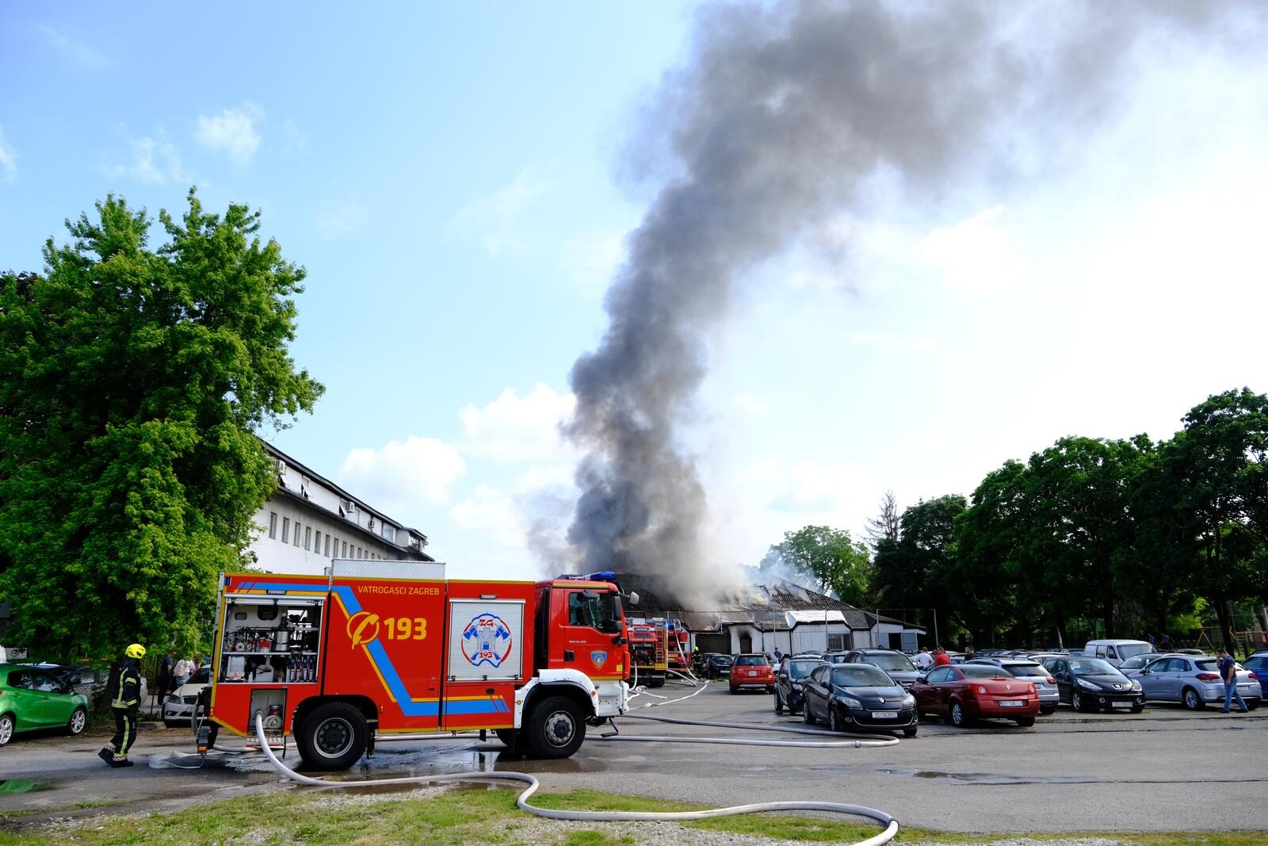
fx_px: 845
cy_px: 423
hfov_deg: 73.7
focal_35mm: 24
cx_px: 634
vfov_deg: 53.1
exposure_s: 1/800
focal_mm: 16
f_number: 4
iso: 200
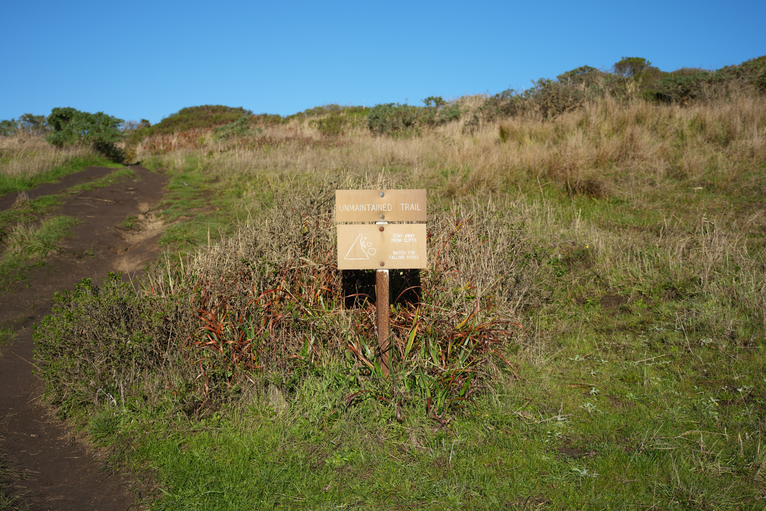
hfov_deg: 43.6
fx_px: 957
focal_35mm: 45
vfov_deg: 29.9
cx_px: 383
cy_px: 256
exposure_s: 1/1250
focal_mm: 45
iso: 160
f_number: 5
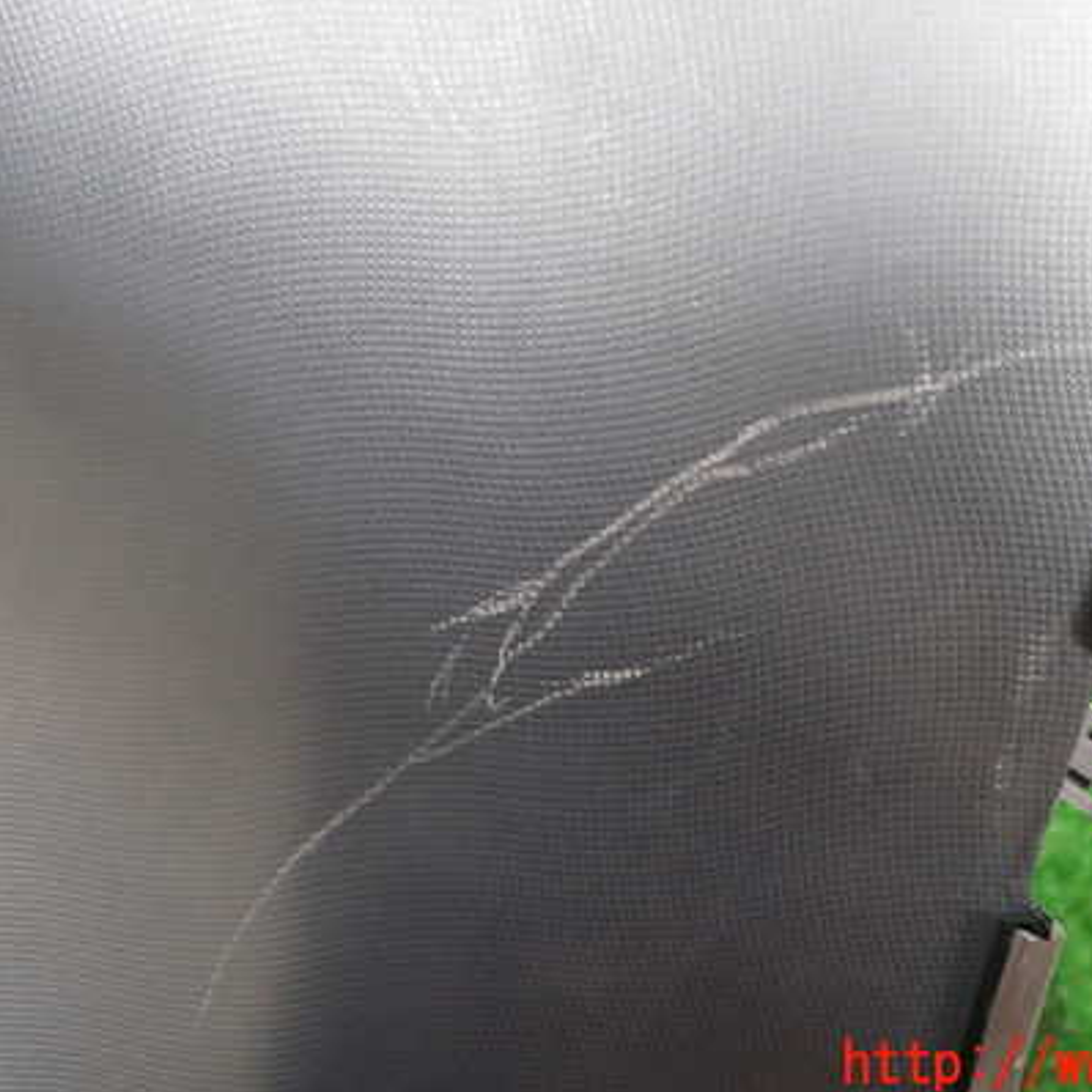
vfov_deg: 41.8
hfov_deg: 41.7
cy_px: 483
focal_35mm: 40
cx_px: 639
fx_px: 1428
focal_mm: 5.4
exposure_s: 1/30
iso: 320
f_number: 2.3
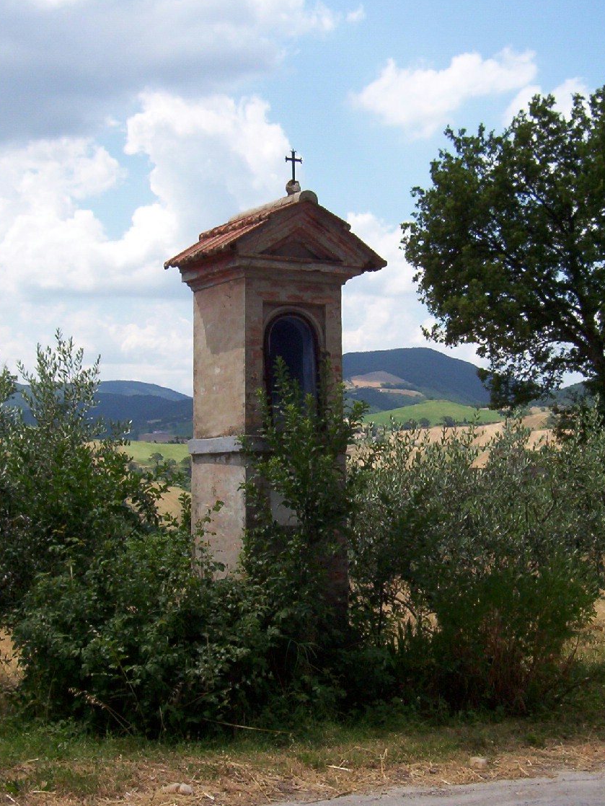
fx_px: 1258
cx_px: 299
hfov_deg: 27.0
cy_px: 412
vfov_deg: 35.5
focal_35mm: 54
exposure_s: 1/600
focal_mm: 7.88
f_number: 5.97
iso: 100
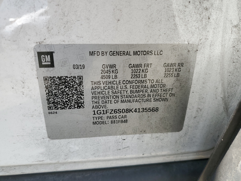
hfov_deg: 67.3
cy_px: 90
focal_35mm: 26
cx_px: 120
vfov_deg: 53.1
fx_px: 181
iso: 50
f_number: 1.5
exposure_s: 1/625
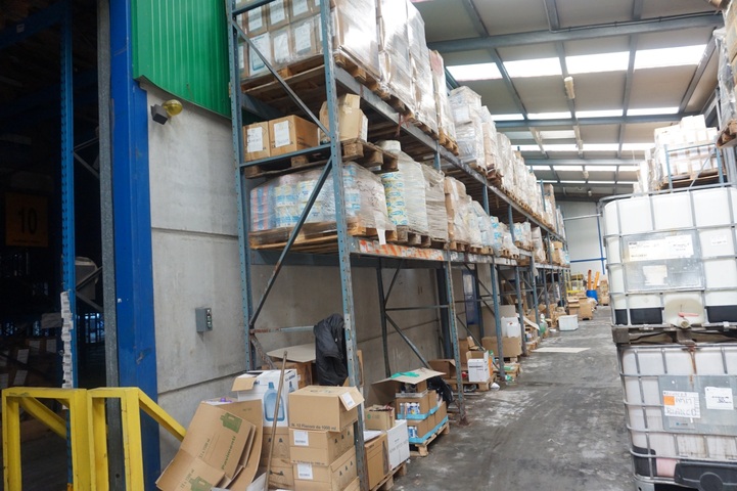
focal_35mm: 24
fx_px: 491
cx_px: 368
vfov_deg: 53.1
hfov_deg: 73.8
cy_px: 246
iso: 1250
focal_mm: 16
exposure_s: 1/160
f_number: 4
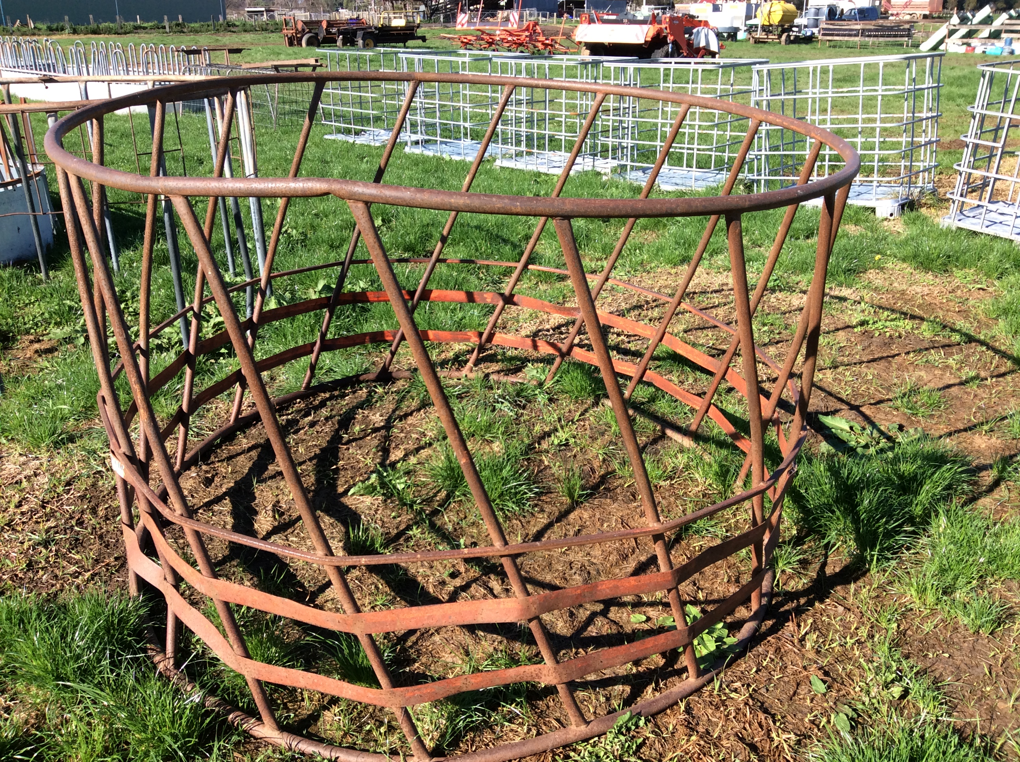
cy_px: 381
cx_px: 510
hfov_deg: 56.9
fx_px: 942
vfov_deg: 44.1
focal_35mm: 32
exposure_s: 1/615
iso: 32
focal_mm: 3.3
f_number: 2.4
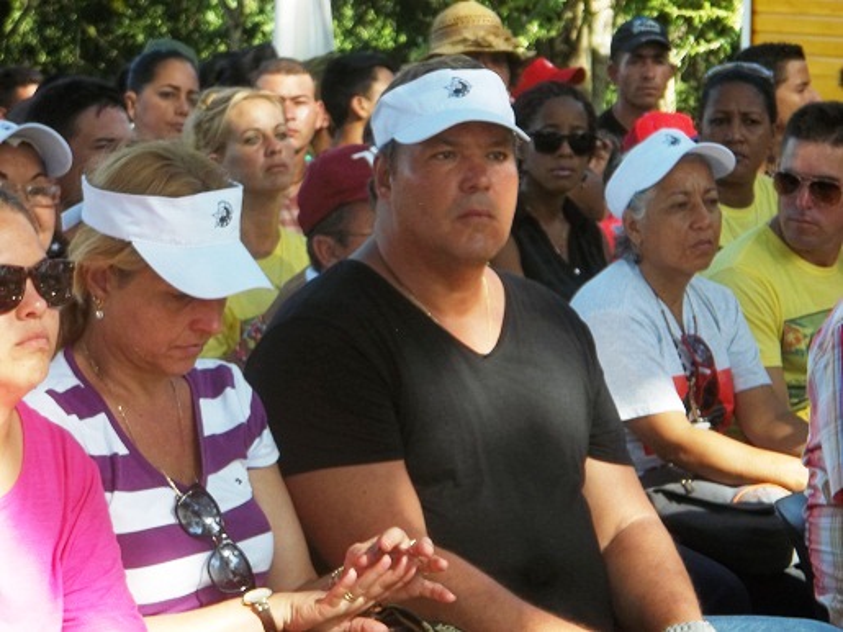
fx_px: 4017
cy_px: 316
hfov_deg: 12.0
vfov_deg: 9.0
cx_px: 422
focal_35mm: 165
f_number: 5.9
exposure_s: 1/80
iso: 80
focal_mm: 29.5
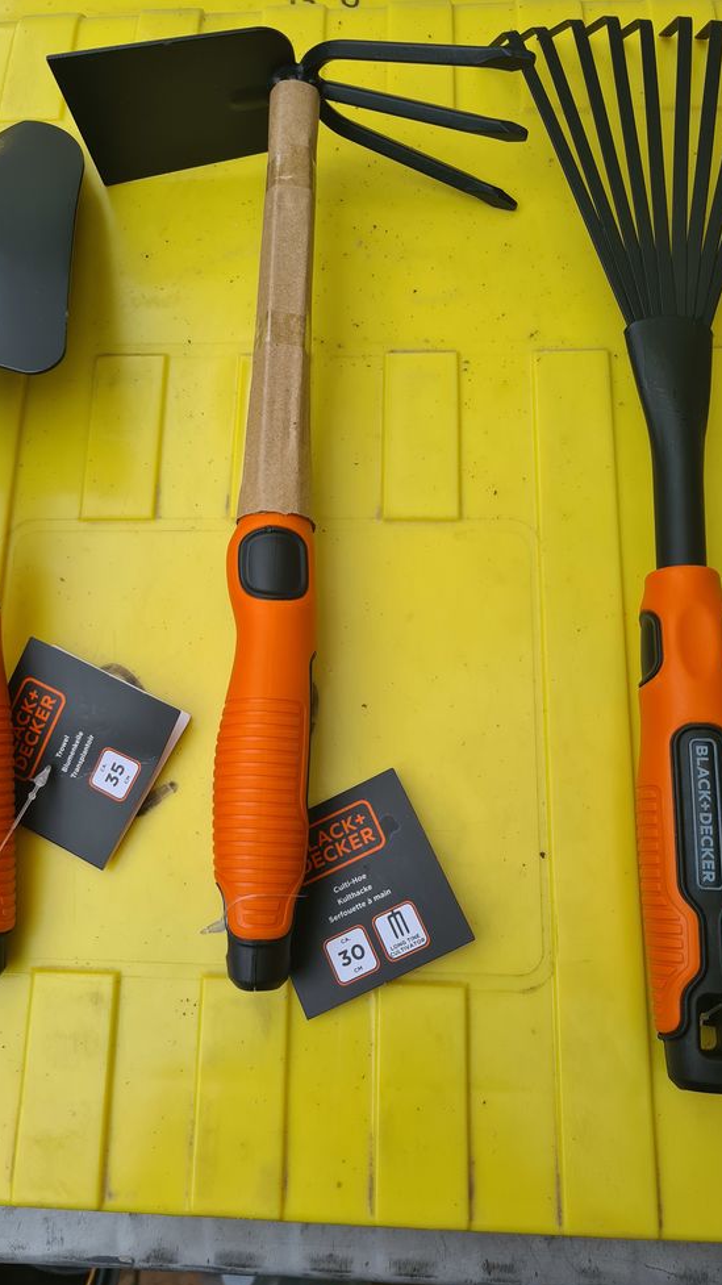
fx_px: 988
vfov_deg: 66.1
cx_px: 339
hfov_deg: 40.1
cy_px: 635
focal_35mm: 29
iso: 50
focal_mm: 5.4
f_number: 1.8
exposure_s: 1/1364
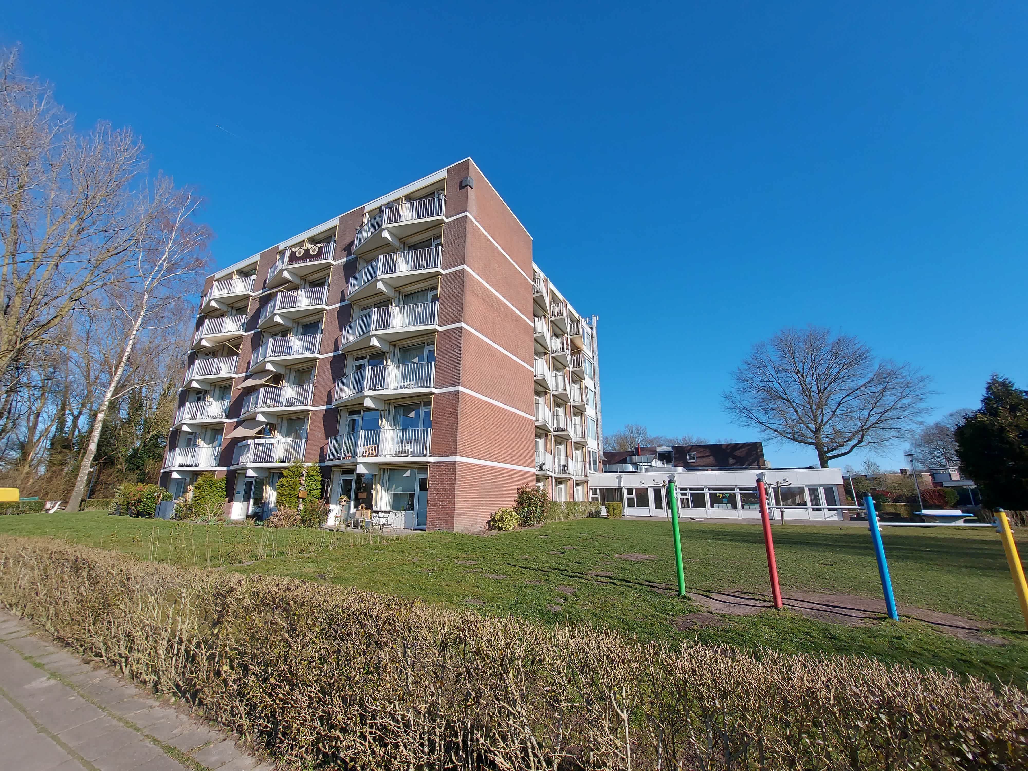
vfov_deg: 89.9
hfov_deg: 106.2
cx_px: 514
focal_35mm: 13
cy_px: 386
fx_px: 386
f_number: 2.2
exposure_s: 1/1773
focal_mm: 1.7
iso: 50
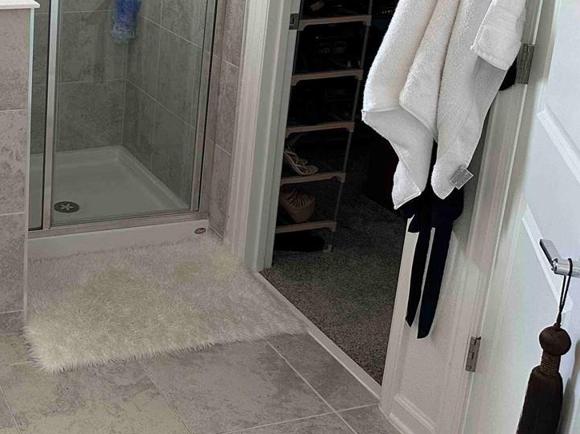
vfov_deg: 26.9
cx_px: 46
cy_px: 73
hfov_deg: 34.0
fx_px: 888
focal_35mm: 53
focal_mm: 6.86
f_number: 1.78
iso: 160
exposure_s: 1/60
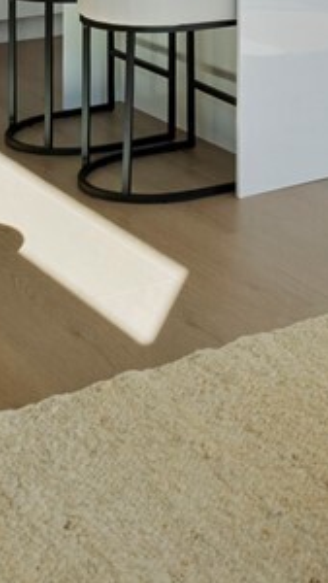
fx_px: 1375
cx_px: 480
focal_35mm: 89
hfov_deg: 12.9
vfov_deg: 20.7
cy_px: -271
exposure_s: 1/8
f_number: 9
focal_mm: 10
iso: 250
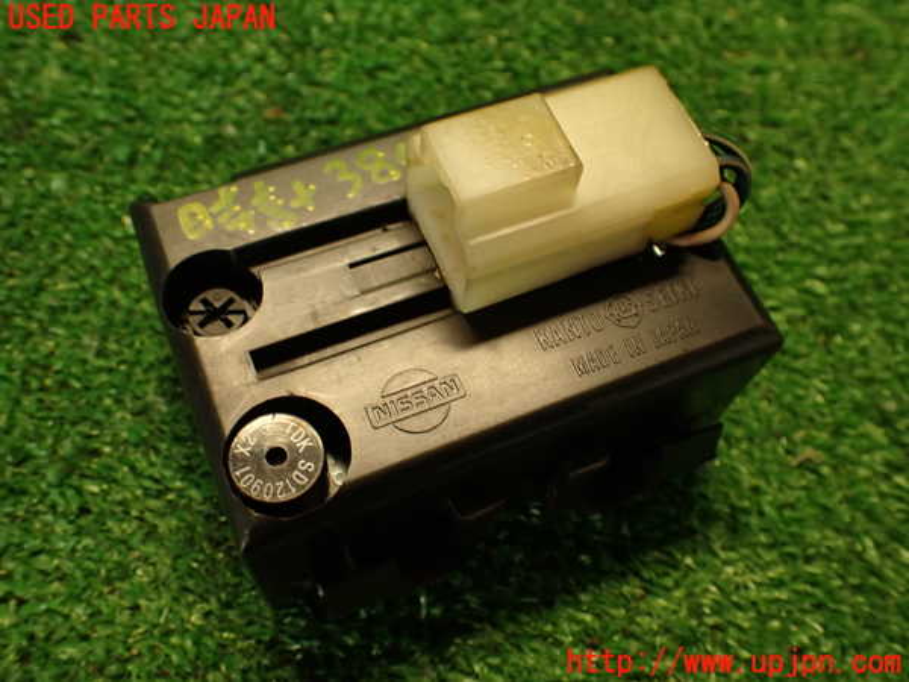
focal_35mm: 32
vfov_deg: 44.2
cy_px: 341
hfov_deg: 56.8
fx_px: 840
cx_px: 454
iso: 250
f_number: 2.4
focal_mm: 5.79
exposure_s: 1/30
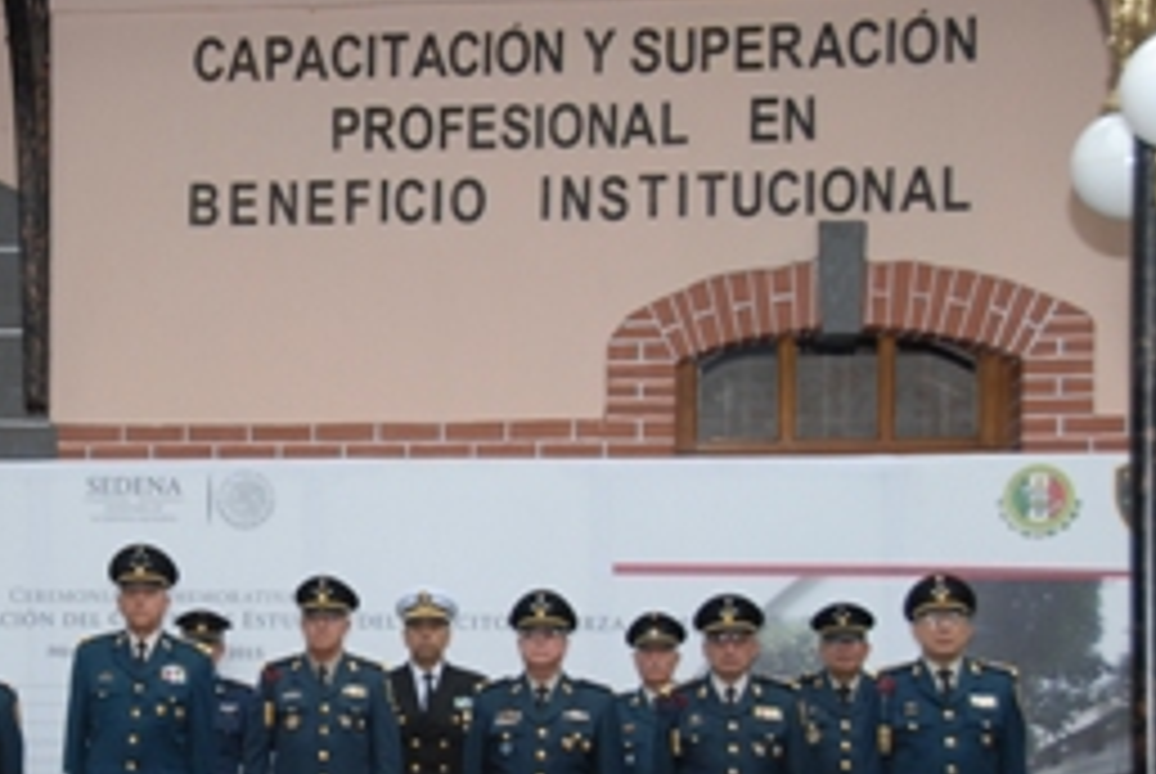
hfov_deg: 21.4
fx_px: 3022
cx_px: 211
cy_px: 598
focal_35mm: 94
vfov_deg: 14.5
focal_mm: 36
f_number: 5.6
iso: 400
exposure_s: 1/125
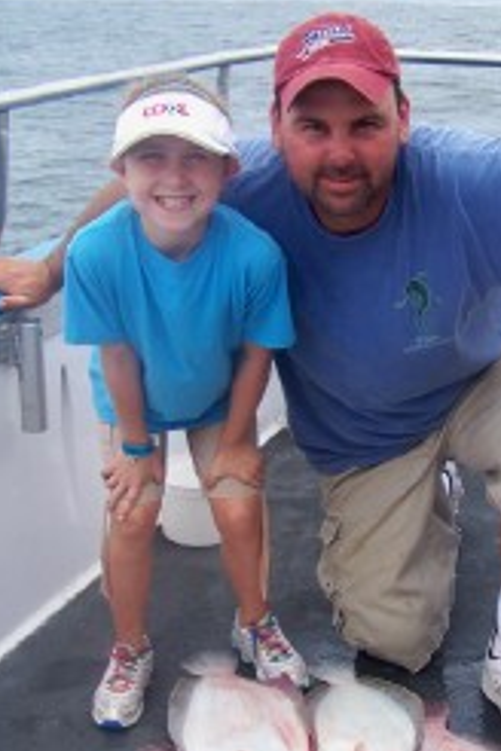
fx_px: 1273
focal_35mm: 61
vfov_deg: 32.5
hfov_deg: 22.1
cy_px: 531
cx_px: 348
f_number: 2.8
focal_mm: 5.85
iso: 64
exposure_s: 1/320
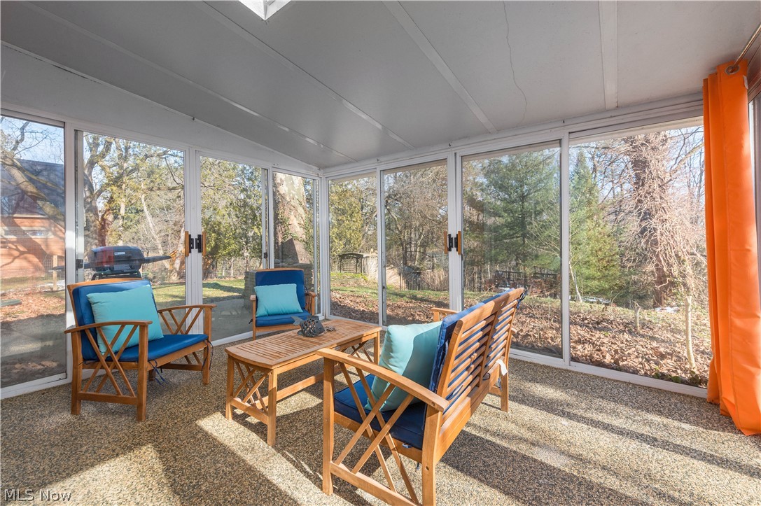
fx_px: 296
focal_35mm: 14
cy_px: 253
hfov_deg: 104.3
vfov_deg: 81.1
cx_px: 380
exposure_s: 1/160
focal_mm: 14
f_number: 9
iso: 200
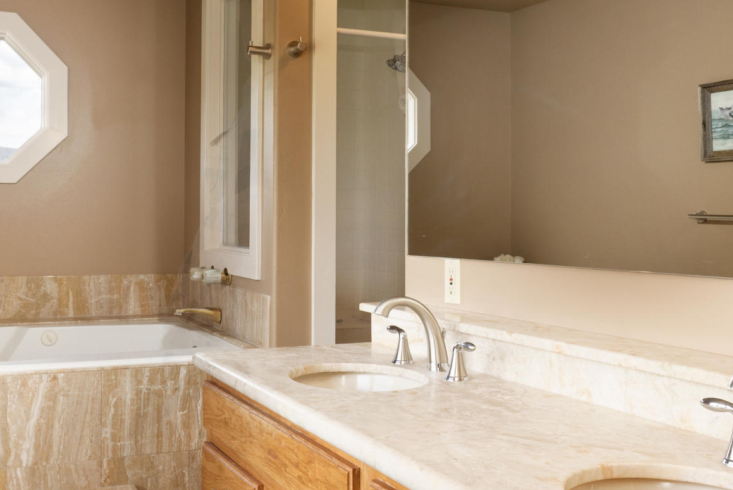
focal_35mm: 44
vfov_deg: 30.5
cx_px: 354
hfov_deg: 44.5
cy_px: 246
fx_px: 896
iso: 400
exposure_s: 1/200
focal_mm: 17
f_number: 6.3
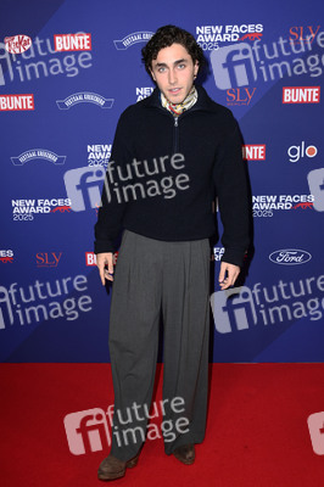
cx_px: 162
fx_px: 460
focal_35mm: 34
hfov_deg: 38.8
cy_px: 244
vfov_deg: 55.8
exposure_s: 1/250
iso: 800
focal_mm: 34
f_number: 5.6
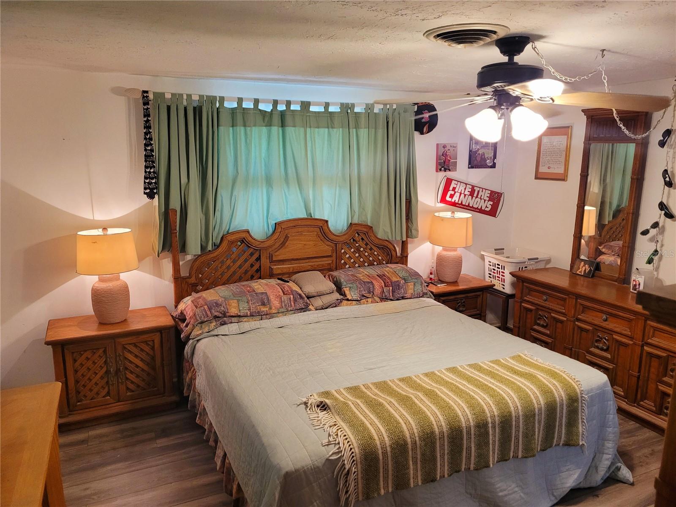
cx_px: 338
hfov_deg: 67.3
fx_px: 508
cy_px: 254
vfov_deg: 53.1
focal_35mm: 26
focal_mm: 5.4
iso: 320
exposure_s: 1/120
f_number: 1.8
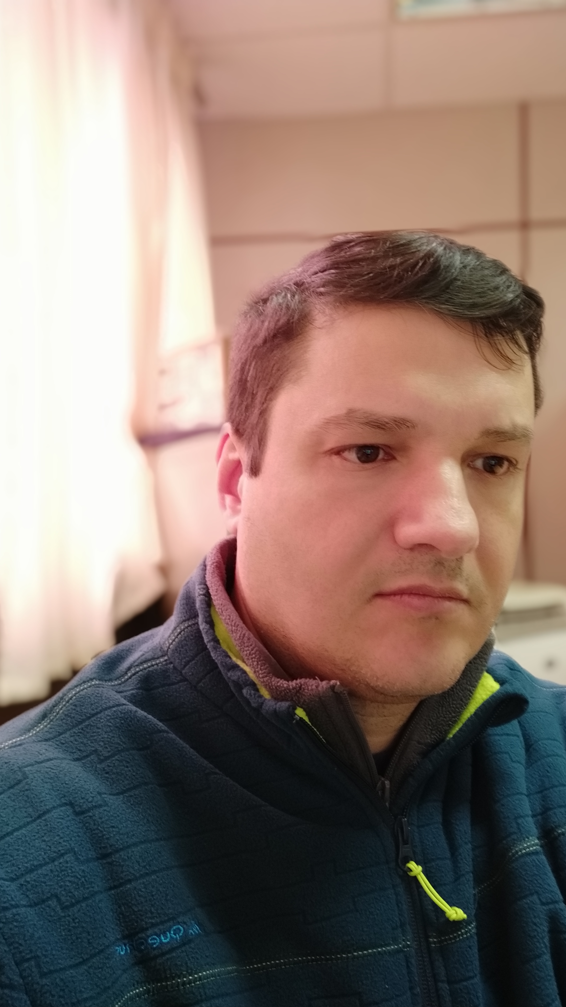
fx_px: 640
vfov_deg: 76.3
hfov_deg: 47.6
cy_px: 504
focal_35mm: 24
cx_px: 307
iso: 418
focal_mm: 3.86
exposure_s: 1/30
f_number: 2.2
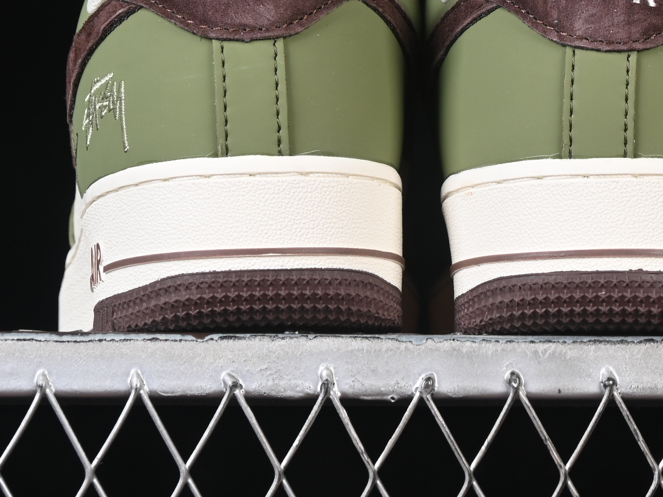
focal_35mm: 184
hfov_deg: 10.7
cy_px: -15
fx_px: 3524
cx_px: 435
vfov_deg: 8.0
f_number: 7.1
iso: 160
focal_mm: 50
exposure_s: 1/60
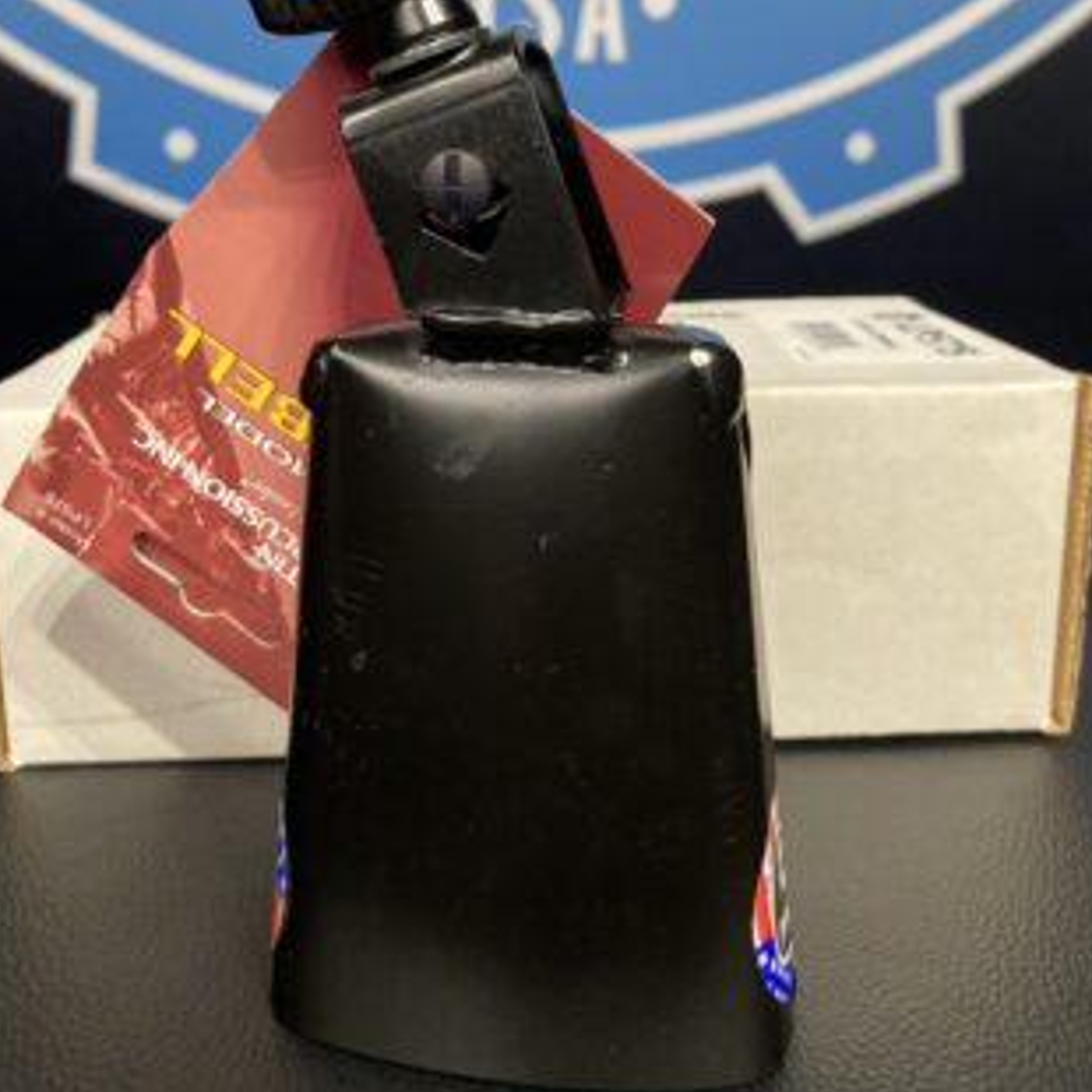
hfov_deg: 46.0
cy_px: 395
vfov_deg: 45.6
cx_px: 528
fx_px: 1285
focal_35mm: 36
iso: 160
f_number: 1.8
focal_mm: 3.99
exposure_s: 1/60
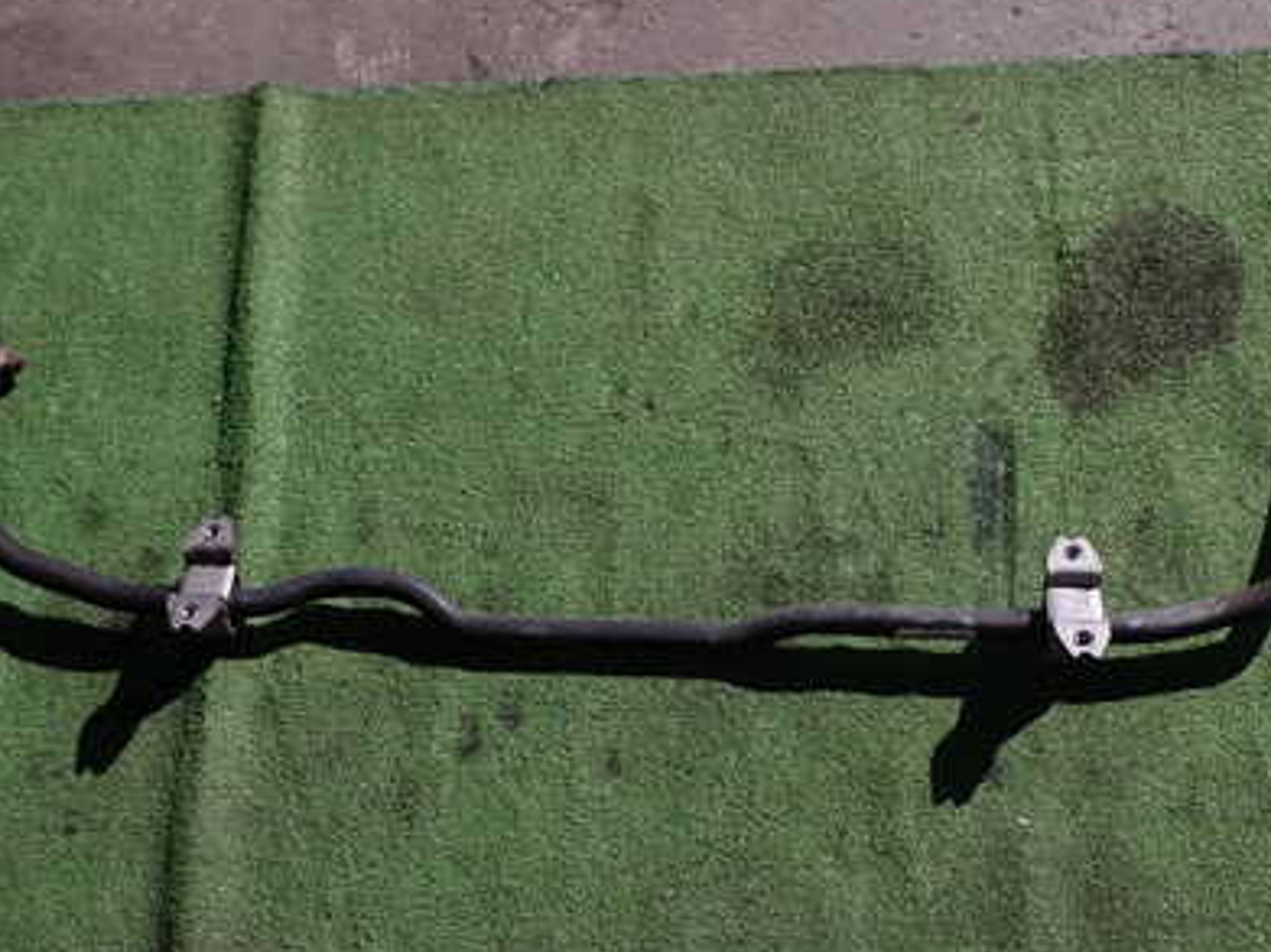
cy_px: 578
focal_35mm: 46
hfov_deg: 41.2
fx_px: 1688
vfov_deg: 31.4
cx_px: 605
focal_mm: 5.4
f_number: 9
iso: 100
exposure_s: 1/160
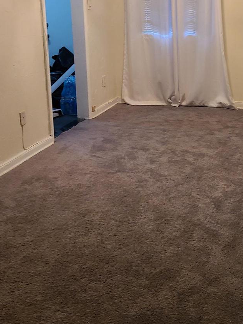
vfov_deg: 38.9
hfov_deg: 29.4
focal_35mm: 48
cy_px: 91
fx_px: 449
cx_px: 204
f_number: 1.8
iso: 100
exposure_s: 1/60
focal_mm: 5.4
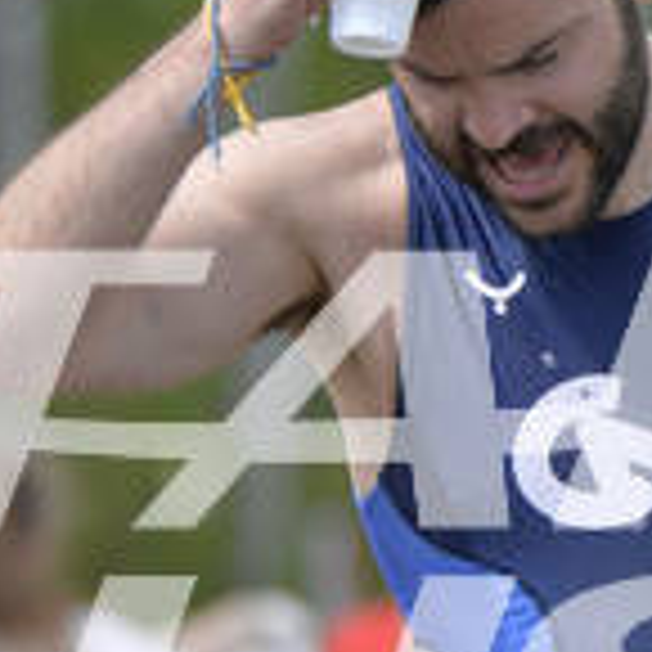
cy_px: 497
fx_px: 19157
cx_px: 665
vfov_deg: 1.9
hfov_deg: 1.9
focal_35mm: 899
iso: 400
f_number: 6.3
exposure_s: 1/2000
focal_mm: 240
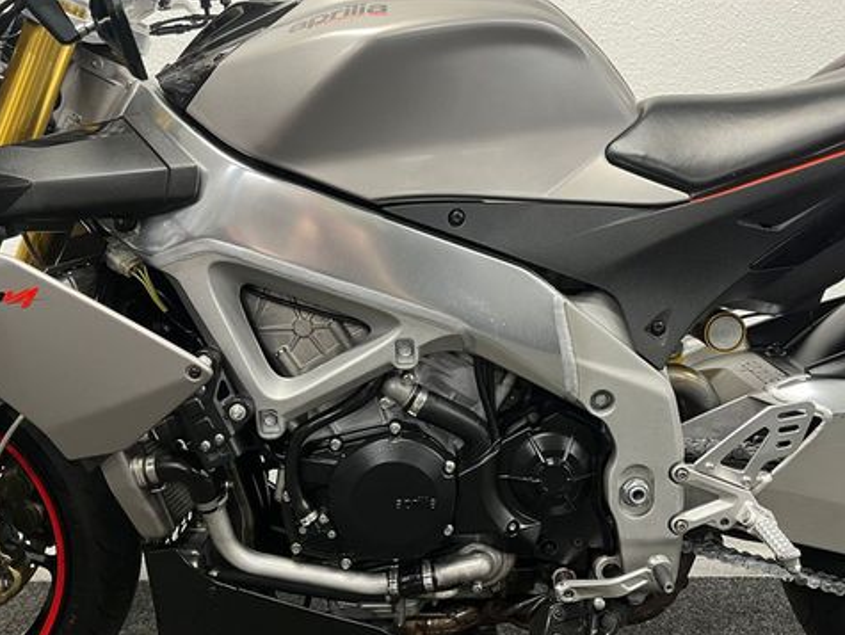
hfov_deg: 52.4
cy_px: 311
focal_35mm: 35
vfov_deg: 40.7
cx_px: 477
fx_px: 855
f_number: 1.6
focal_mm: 5.1
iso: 200
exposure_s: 1/50
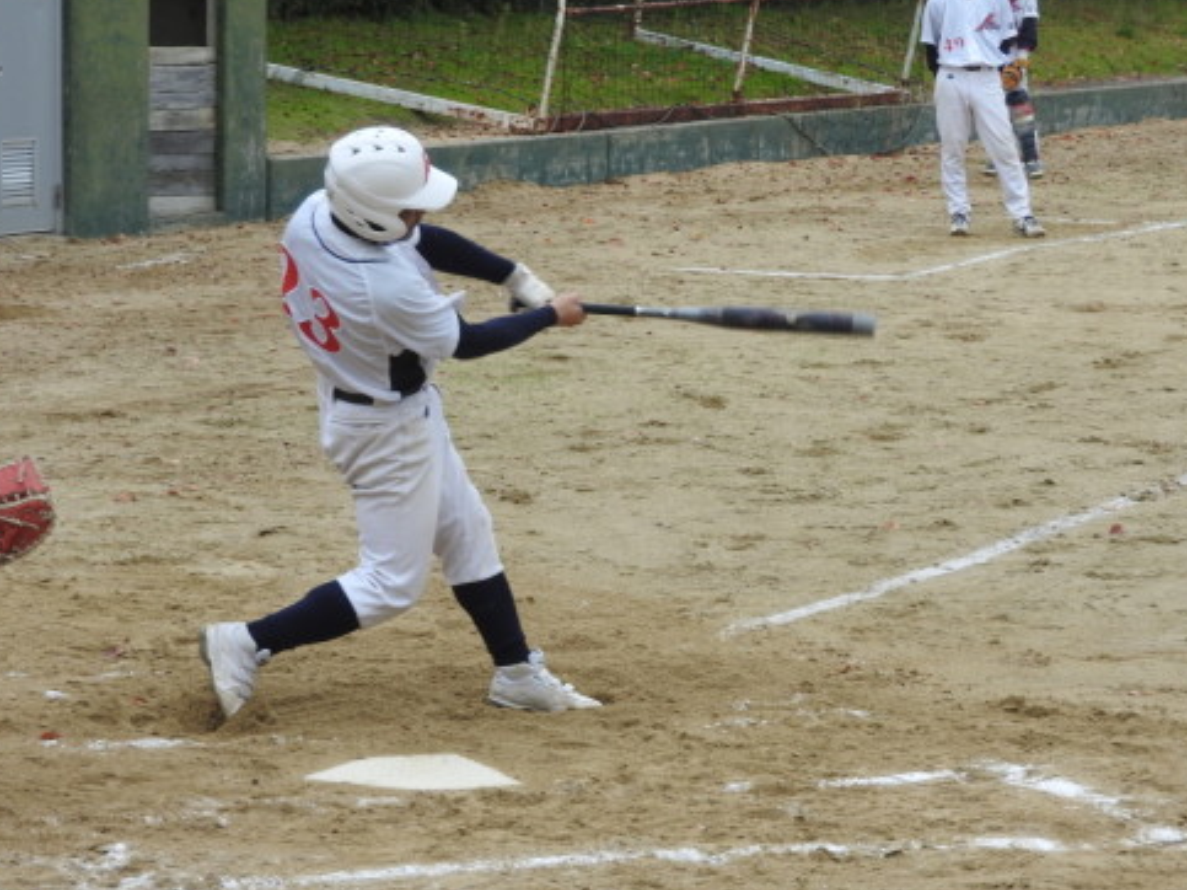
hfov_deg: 13.8
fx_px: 4902
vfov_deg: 10.4
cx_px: 700
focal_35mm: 143
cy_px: 457
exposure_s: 1/400
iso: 100
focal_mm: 20.6
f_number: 5
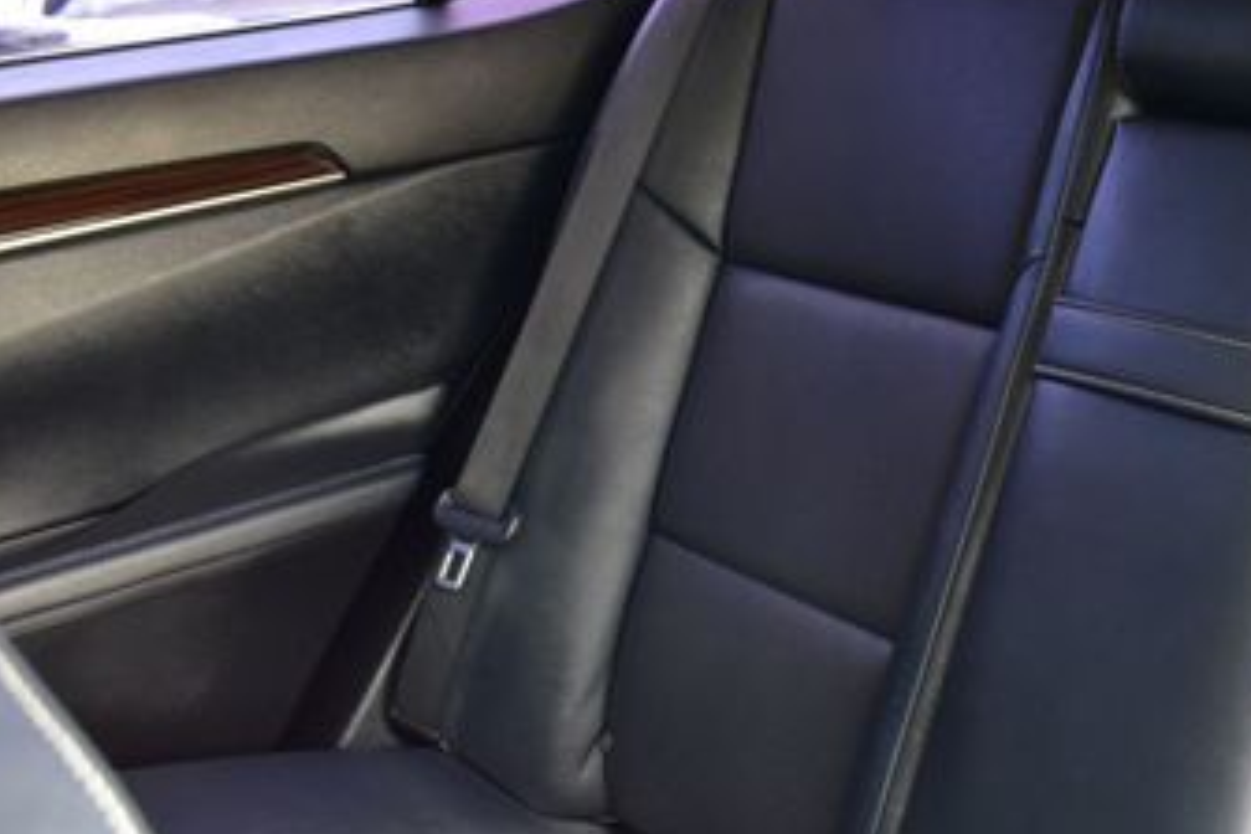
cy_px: 264
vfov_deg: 22.5
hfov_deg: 31.8
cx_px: 1124
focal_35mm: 60
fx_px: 2083
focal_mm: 21
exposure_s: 1/15
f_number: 6.3
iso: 400
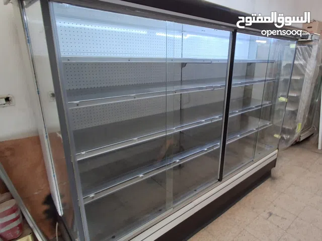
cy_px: 120
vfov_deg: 78.1
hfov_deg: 94.5
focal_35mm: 16
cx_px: 161
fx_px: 149
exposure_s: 1/50
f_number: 2.2
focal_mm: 1.64
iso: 80
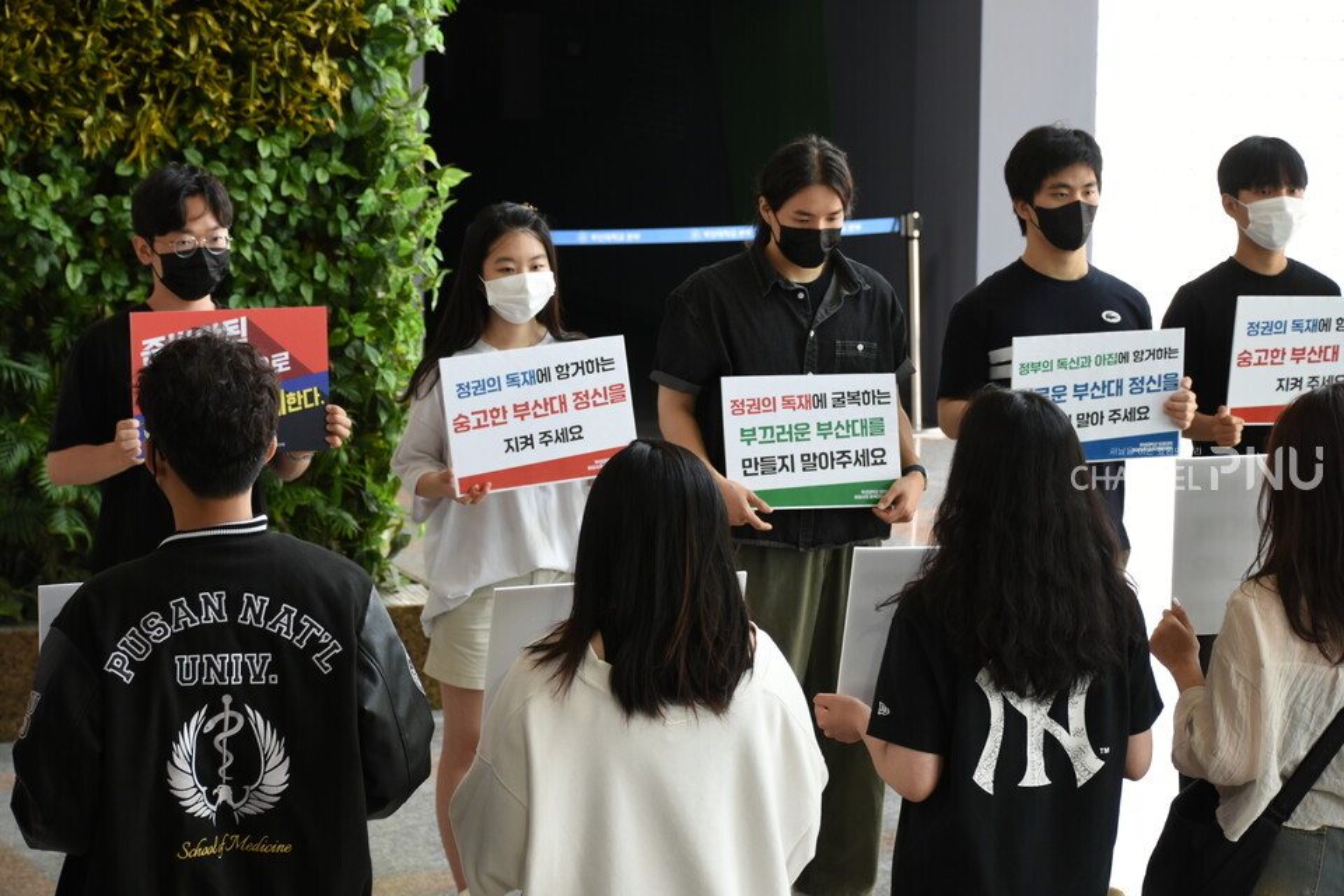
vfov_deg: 12.2
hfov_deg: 18.2
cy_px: 448
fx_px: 4200
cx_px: 672
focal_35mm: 112
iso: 640
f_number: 5
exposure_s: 1/40
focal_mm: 75
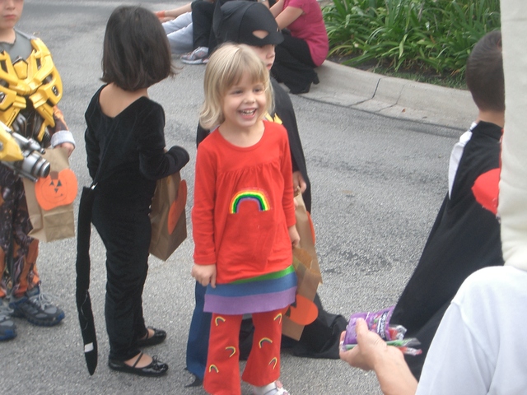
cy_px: 198
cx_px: 264
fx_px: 1127
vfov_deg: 19.9
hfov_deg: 26.3
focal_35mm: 74
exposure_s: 1/125
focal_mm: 12.2
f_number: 3.9
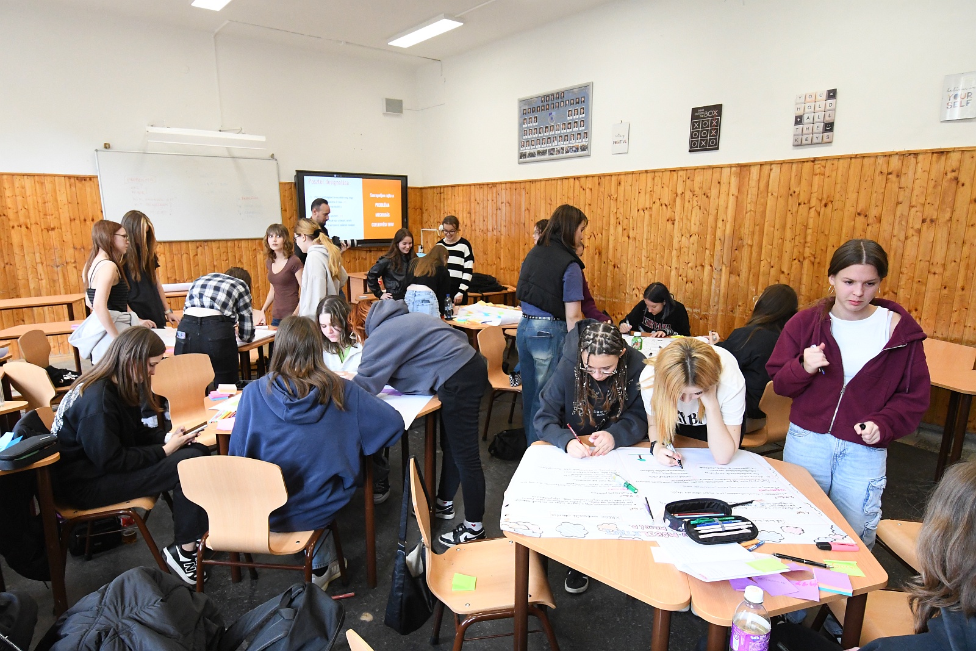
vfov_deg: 59.5
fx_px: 569
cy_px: 326
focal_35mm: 21
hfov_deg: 81.2
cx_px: 488
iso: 5000
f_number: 7.1
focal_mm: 14
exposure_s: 1/200
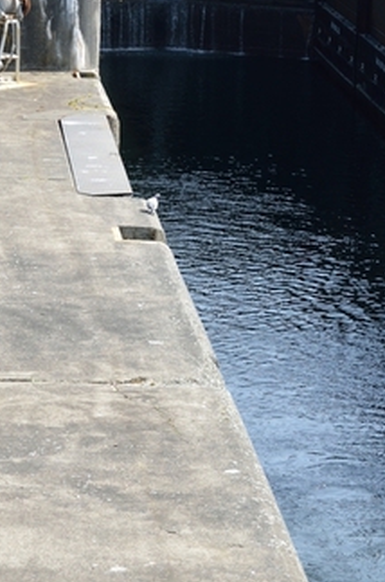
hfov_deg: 8.0
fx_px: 2723
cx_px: 400
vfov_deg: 12.2
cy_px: 294
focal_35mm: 169
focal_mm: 52
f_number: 6.3
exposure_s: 1/200
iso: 125
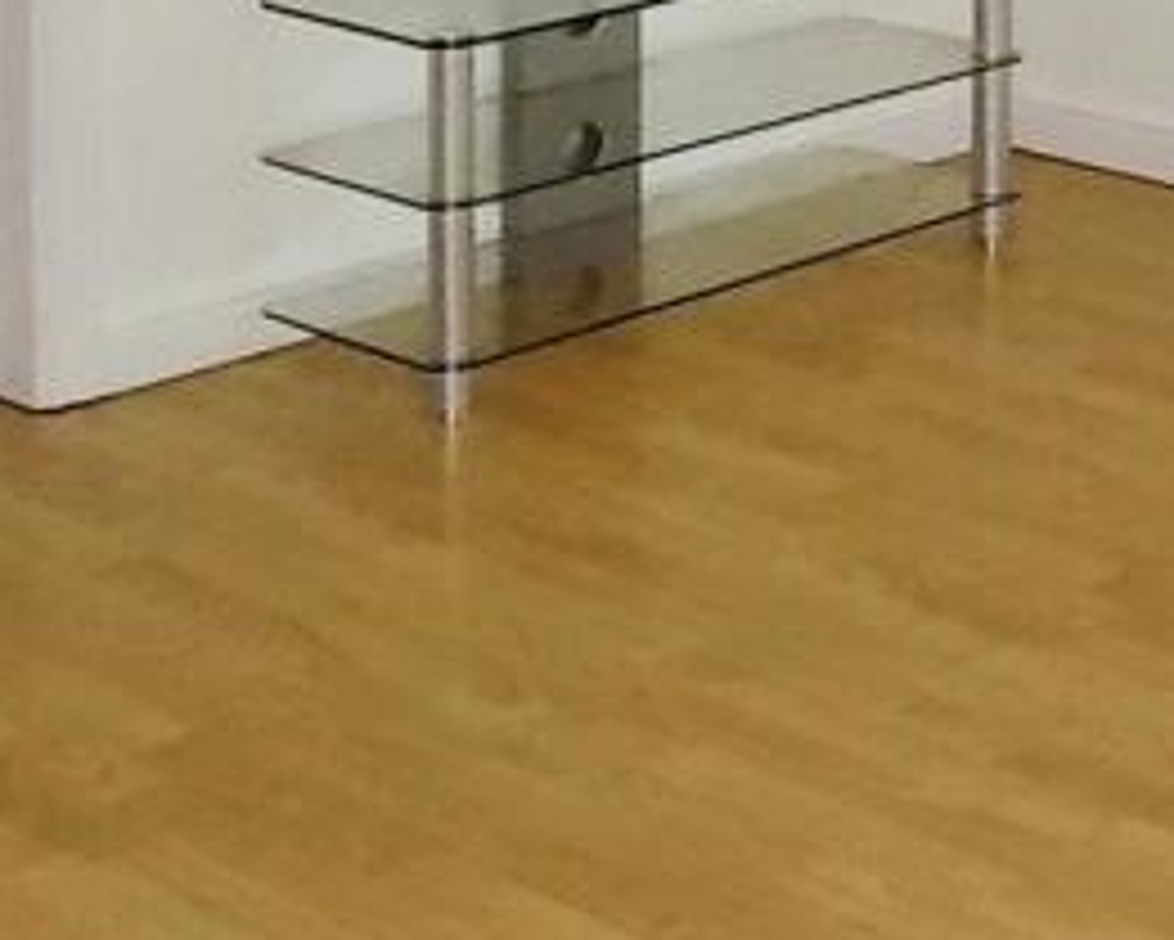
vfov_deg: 17.4
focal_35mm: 88
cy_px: 265
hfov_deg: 19.0
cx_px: 1777
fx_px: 3059
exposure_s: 1/30
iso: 200
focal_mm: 4
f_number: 3.1
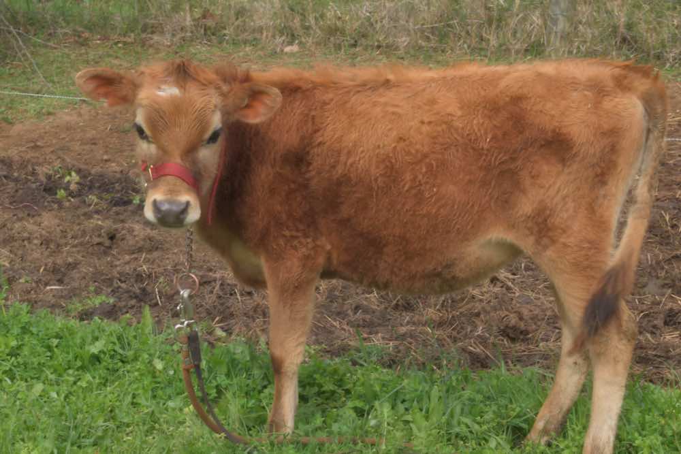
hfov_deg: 24.6
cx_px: 340
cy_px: 227
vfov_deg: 16.6
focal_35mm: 82
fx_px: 1561
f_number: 16
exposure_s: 1/80
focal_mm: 55
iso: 200
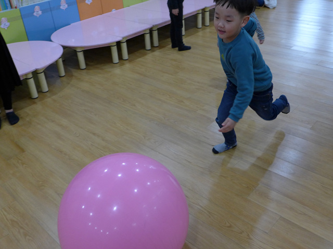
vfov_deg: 40.7
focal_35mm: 35
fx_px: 337
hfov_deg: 52.6
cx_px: 166
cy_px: 124
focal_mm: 6.9
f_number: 1.6
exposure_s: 1/250
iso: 400
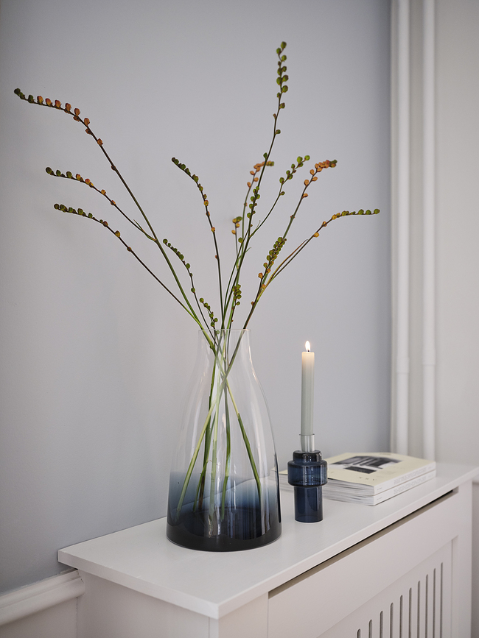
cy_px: 319
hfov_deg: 45.4
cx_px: 240
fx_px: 572
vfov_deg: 58.4
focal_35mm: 31
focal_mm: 38.9
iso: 640
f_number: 4
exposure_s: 1/125
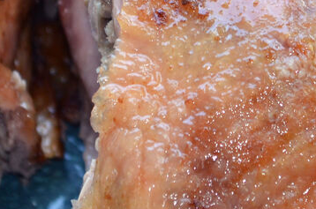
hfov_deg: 7.5
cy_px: -3
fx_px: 2423
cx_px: 204
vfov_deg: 4.9
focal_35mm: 277
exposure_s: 1/80
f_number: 5.6
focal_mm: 55
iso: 500
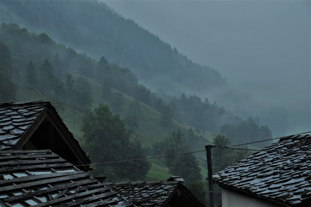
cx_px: 156
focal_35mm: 84
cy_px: 104
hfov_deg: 24.2
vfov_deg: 16.2
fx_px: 725
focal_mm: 56
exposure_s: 1/125
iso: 640
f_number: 7.1
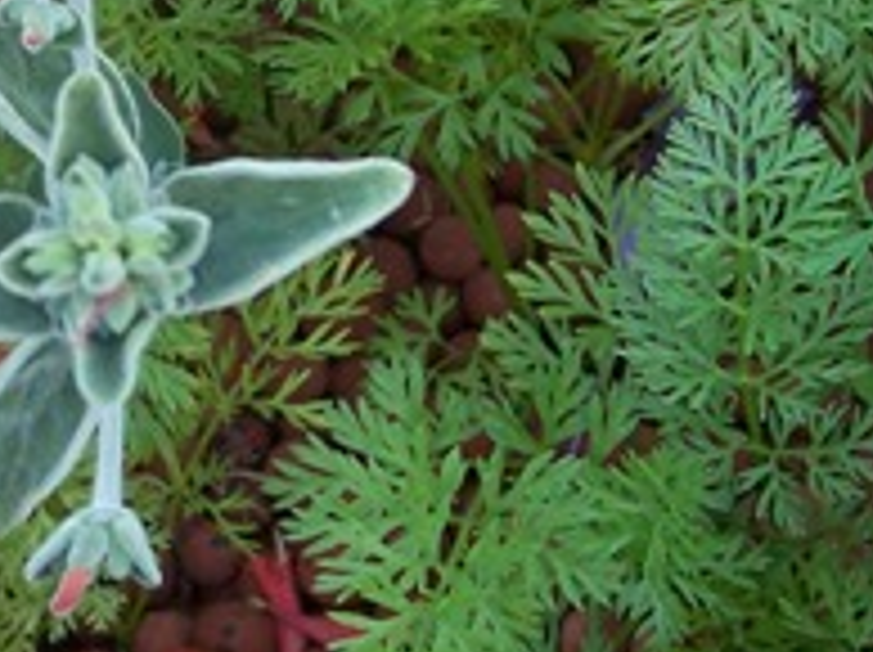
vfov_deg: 13.6
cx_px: 108
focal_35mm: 108
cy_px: 70
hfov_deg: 18.0
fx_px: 2720
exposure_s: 1/30
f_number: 2.7
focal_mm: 5.6
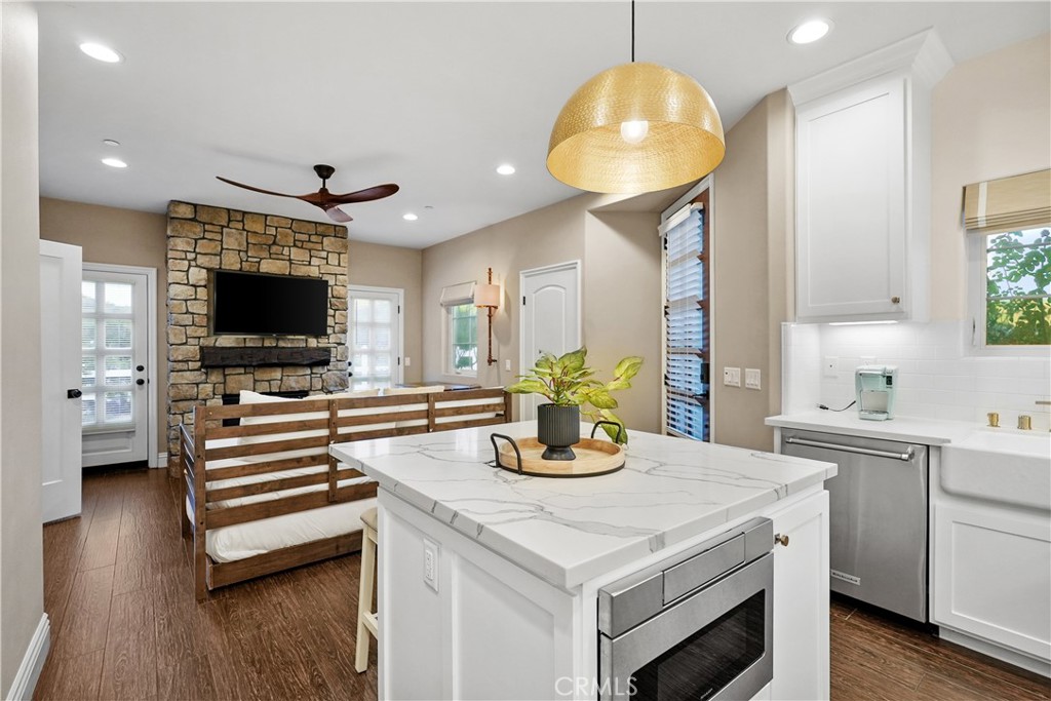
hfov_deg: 96.7
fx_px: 467
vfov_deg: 73.8
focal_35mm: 16
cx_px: 526
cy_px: 350
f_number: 4
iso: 500
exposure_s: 1/15
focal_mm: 16
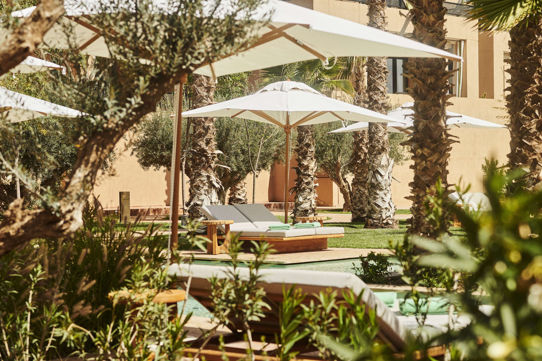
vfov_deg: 16.1
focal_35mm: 85
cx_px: 271
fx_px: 1280
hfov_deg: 23.9
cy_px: 180
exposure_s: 1/640
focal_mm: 85
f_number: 5.6
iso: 100
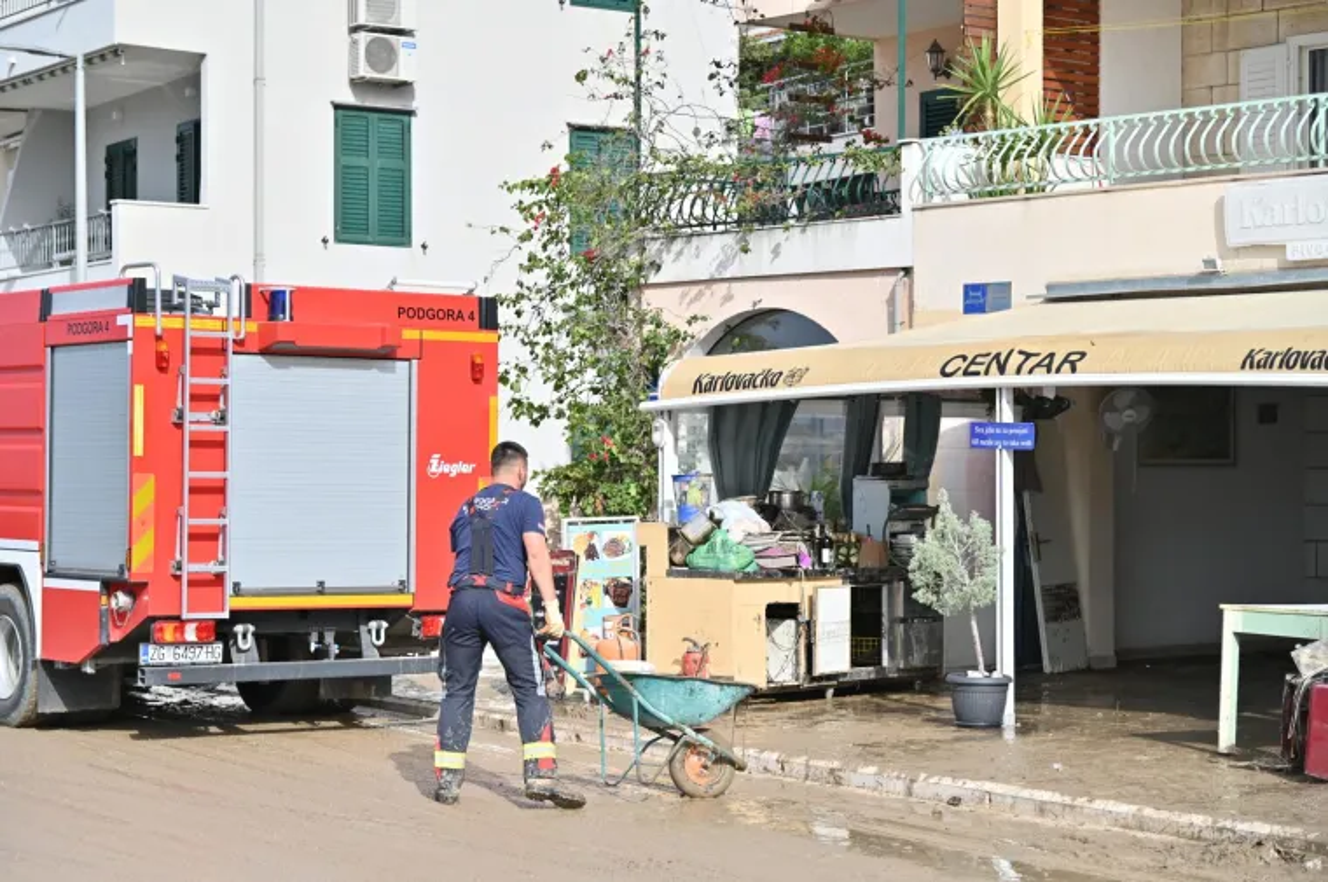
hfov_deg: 27.0
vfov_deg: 18.1
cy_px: 441
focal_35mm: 75
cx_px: 664
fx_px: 2764
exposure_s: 1/5000
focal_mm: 75
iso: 400
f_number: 4
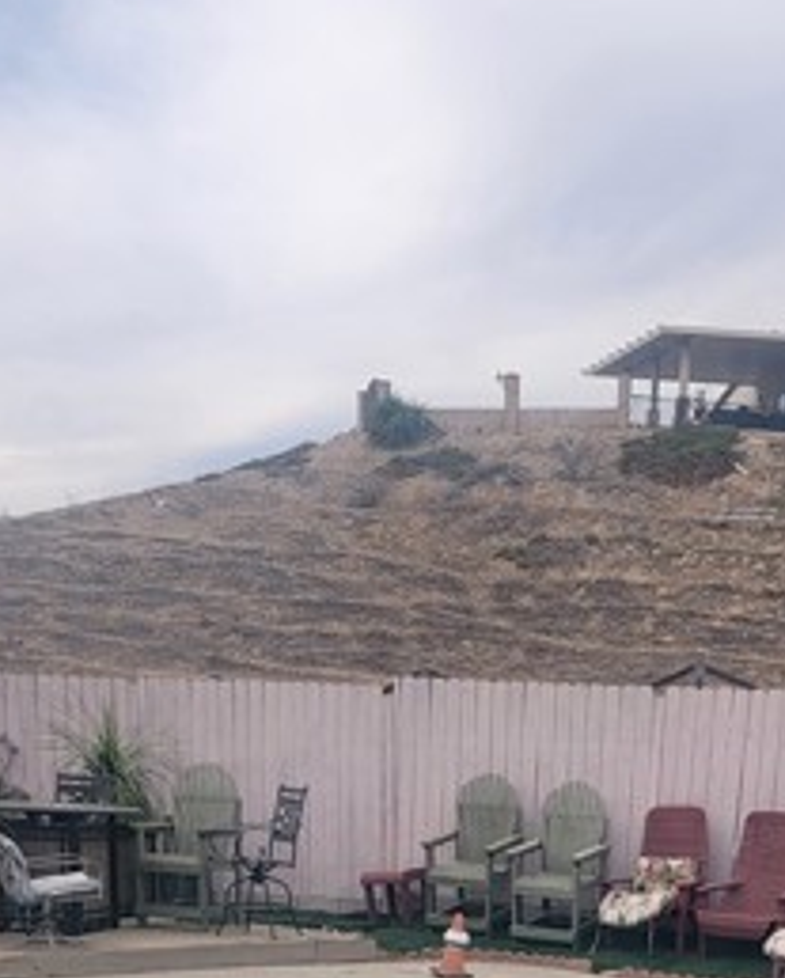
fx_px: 1681
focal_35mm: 58
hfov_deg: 26.0
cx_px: 569
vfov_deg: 28.2
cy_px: 1183
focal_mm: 6.7
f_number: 1.8
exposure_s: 1/814
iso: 16
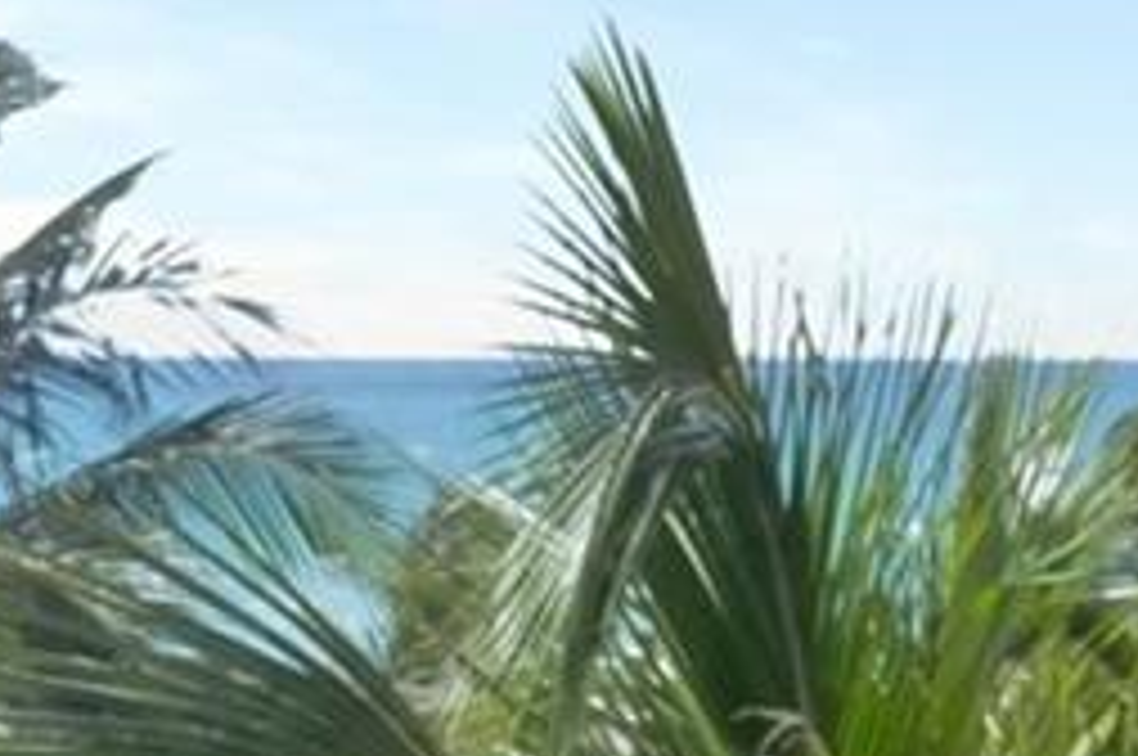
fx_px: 3599
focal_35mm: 114
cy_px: 412
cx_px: 297
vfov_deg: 12.0
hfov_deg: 17.9
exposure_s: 1/500
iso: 800
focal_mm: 12
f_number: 8
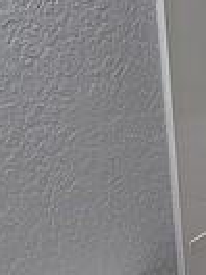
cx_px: 279
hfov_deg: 14.2
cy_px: 208
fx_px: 786
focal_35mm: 99
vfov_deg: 19.7
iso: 64
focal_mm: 2.2
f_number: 2.2
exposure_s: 1/60
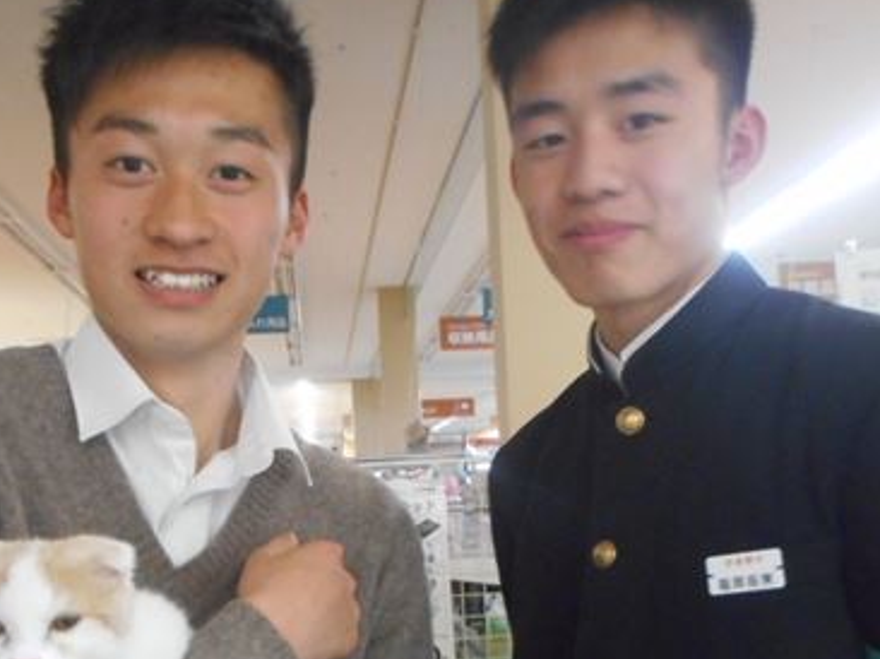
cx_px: 375
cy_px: 507
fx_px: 1042
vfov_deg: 34.2
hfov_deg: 45.7
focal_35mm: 41
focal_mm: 4.5
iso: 560
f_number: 3.7
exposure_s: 1/8
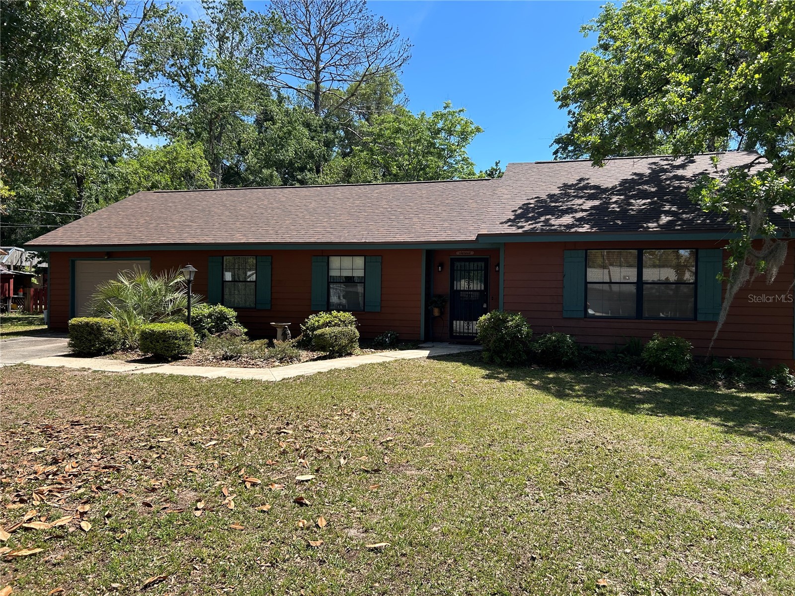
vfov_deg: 53.1
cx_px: 398
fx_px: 597
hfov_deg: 67.3
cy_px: 298
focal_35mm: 26
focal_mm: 5.7
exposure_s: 1/2045
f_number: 1.5
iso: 50
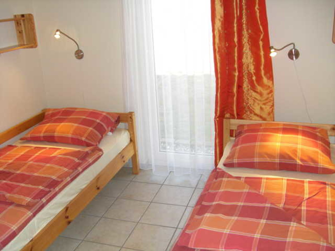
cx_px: 168
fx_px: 368
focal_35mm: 38
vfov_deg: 37.7
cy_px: 126
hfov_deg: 49.0
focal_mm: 6.2
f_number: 2.7
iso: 200
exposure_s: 1/100
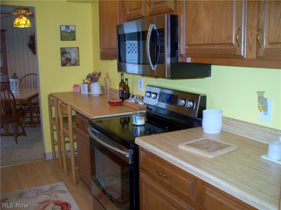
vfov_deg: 39.7
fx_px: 292
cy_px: 105
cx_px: 140
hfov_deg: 51.4
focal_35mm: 36
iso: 200
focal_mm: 7.54
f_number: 2.8
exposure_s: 1/30
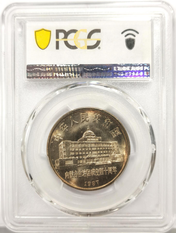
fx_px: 364
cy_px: 116
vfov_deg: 35.4
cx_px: 88
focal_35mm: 54
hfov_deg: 27.2
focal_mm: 5.56
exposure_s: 1/100
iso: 160
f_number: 16
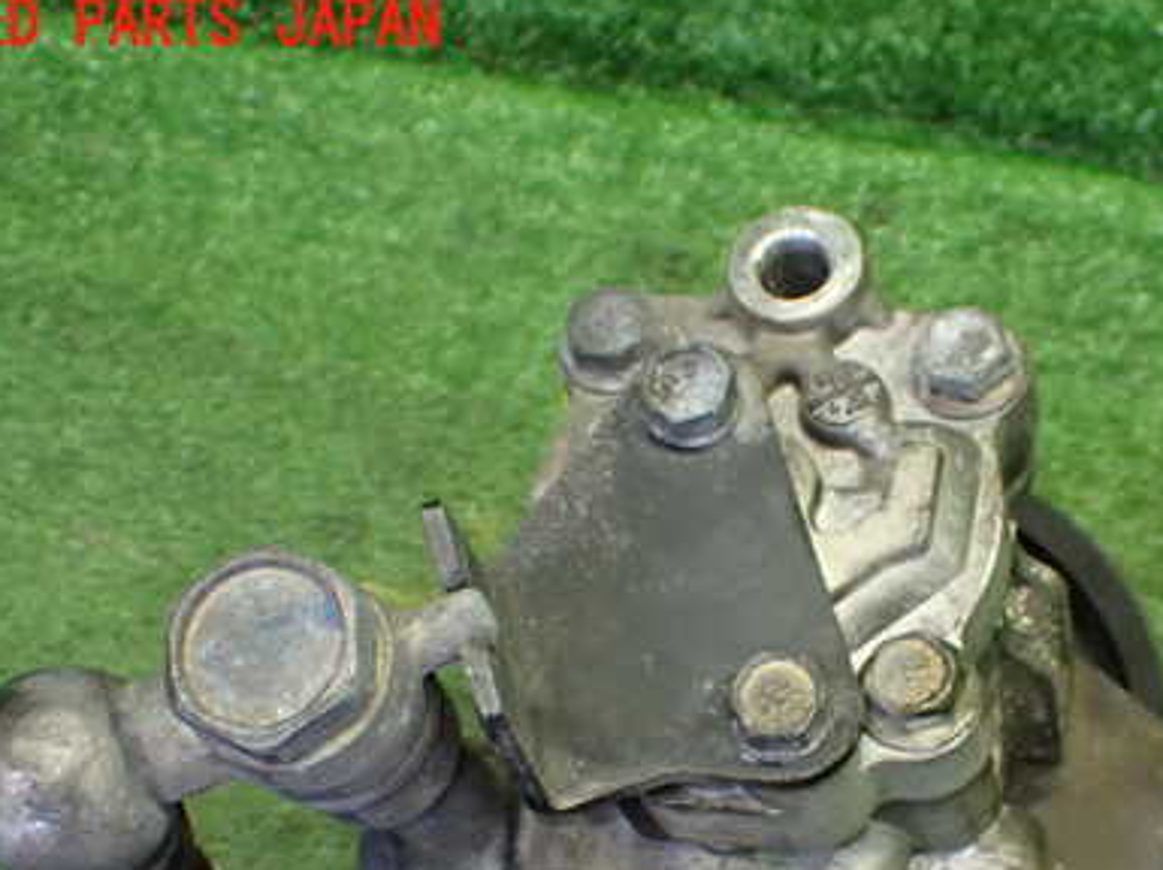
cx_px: 797
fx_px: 2618
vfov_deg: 18.7
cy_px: 668
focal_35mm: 78
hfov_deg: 24.9
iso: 800
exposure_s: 1/60
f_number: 3.2
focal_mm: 9.01
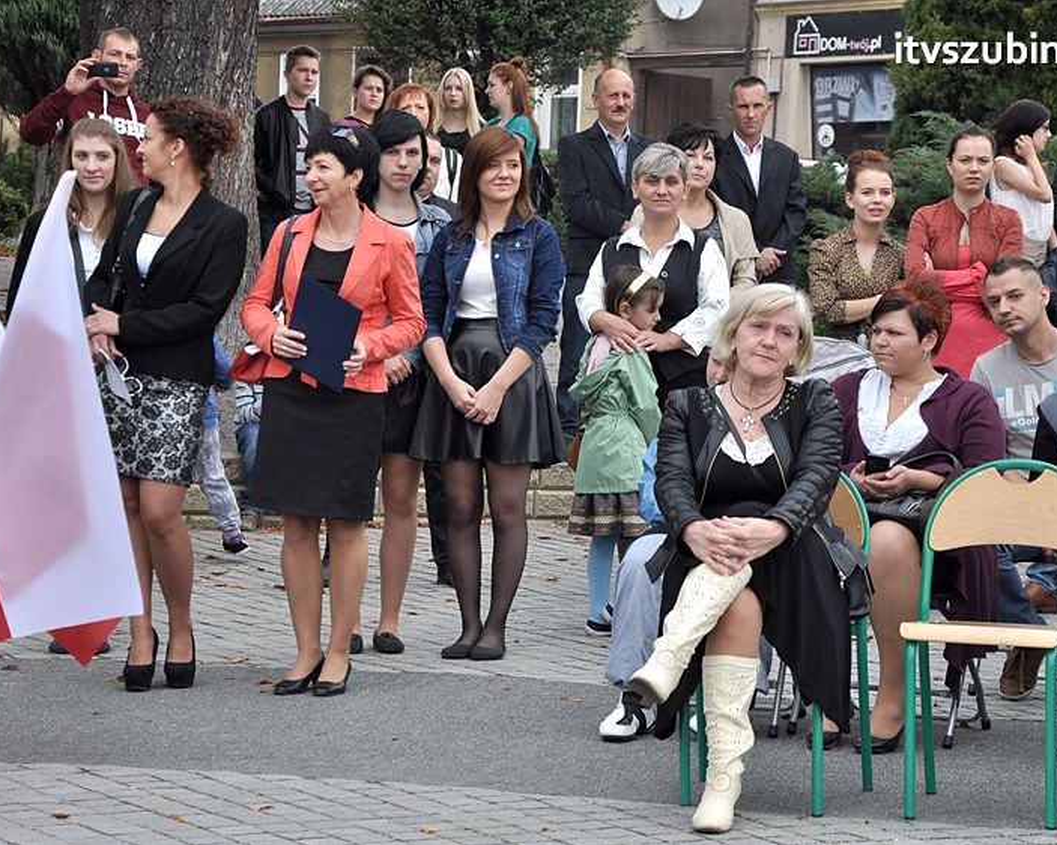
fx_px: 3990
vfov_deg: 12.1
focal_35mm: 128
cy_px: 423
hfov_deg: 15.1
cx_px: 502
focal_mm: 75
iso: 500
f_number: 6.3
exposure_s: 1/640
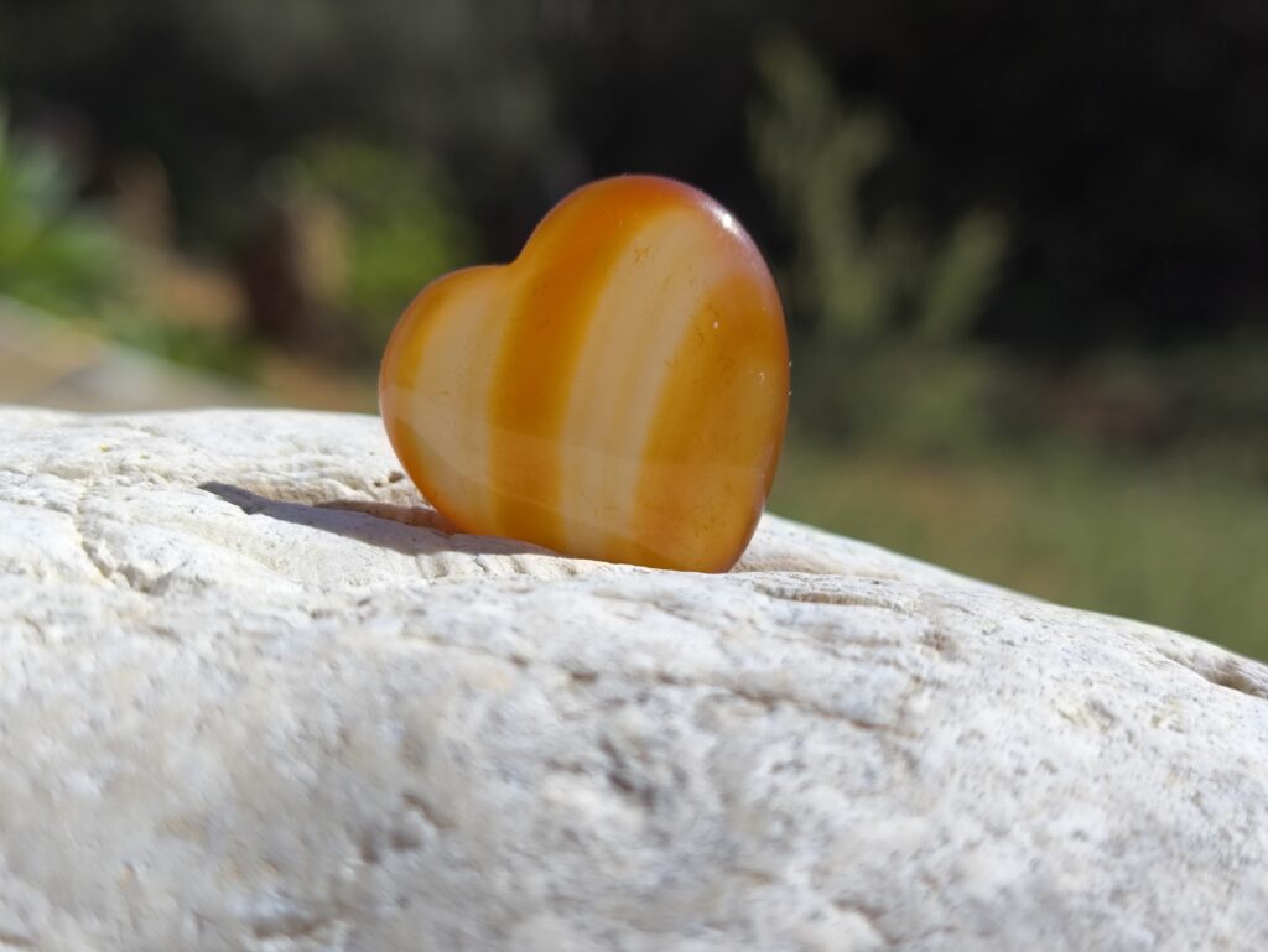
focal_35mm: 50
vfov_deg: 29.1
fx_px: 1832
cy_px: 476
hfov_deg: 38.2
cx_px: 634
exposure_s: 1/1707
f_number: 1.7
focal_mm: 4.71
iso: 50
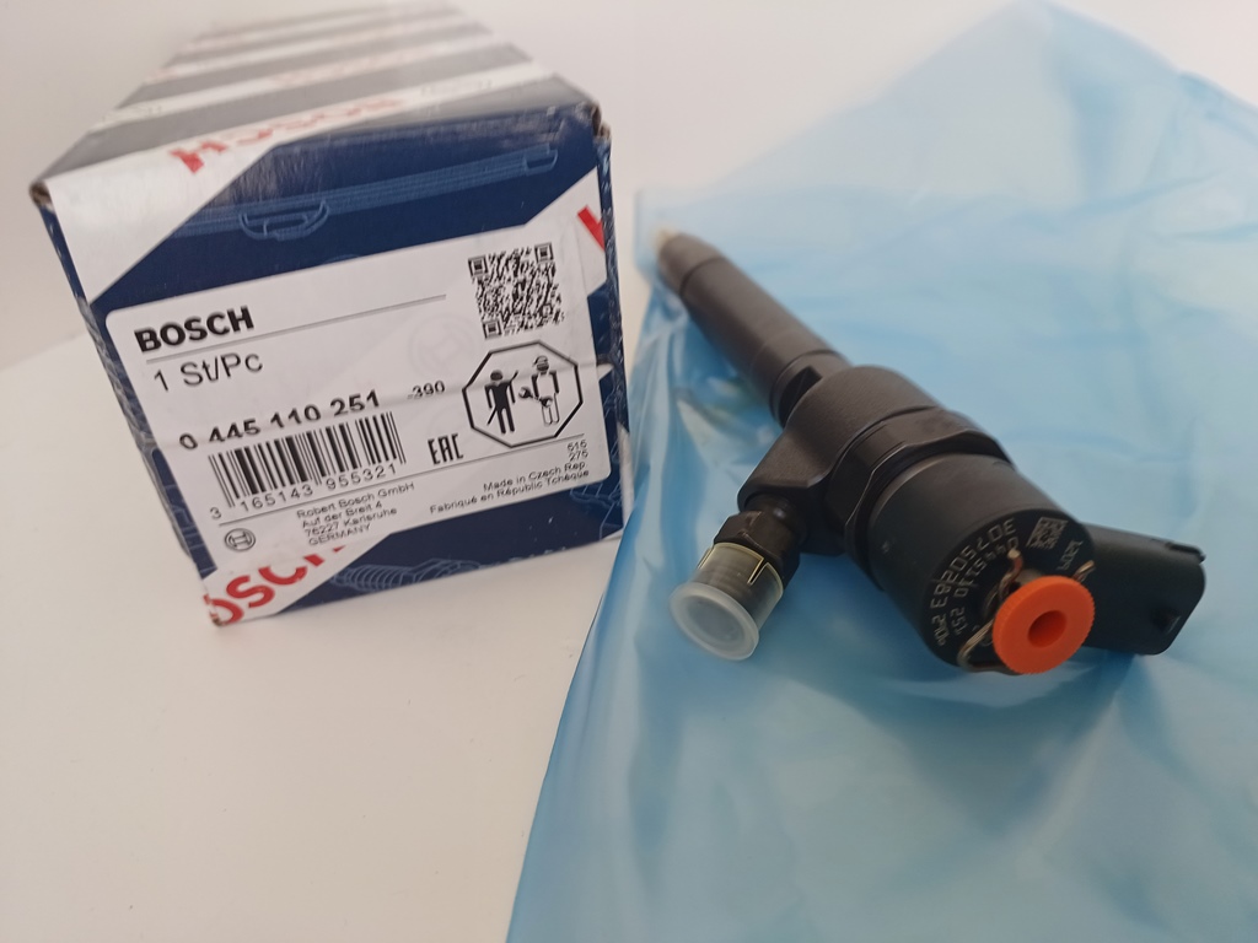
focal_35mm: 23
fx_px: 836
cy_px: 472
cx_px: 629
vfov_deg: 58.9
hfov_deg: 73.9
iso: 64
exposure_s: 1/50
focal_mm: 5.06
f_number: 1.8
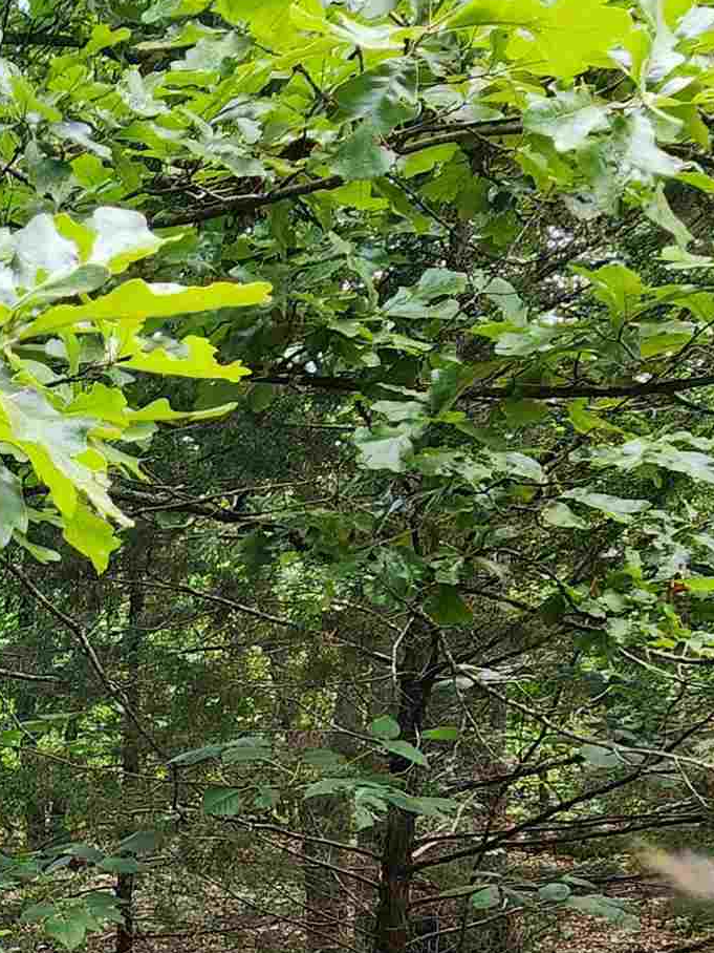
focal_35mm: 44
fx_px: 1210
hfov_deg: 22.6
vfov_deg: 39.4
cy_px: 882
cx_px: -500
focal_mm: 2.2
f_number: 2.2
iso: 80
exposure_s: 1/120
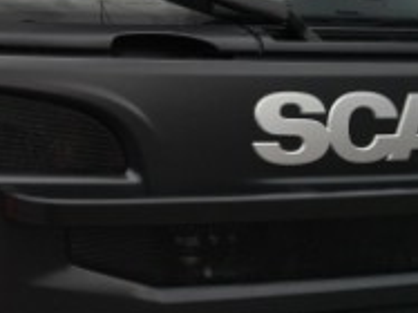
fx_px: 748
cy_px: 20
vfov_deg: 22.9
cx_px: 0
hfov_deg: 29.2
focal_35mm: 62
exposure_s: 1/1130
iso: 32
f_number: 2.2
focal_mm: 4.15
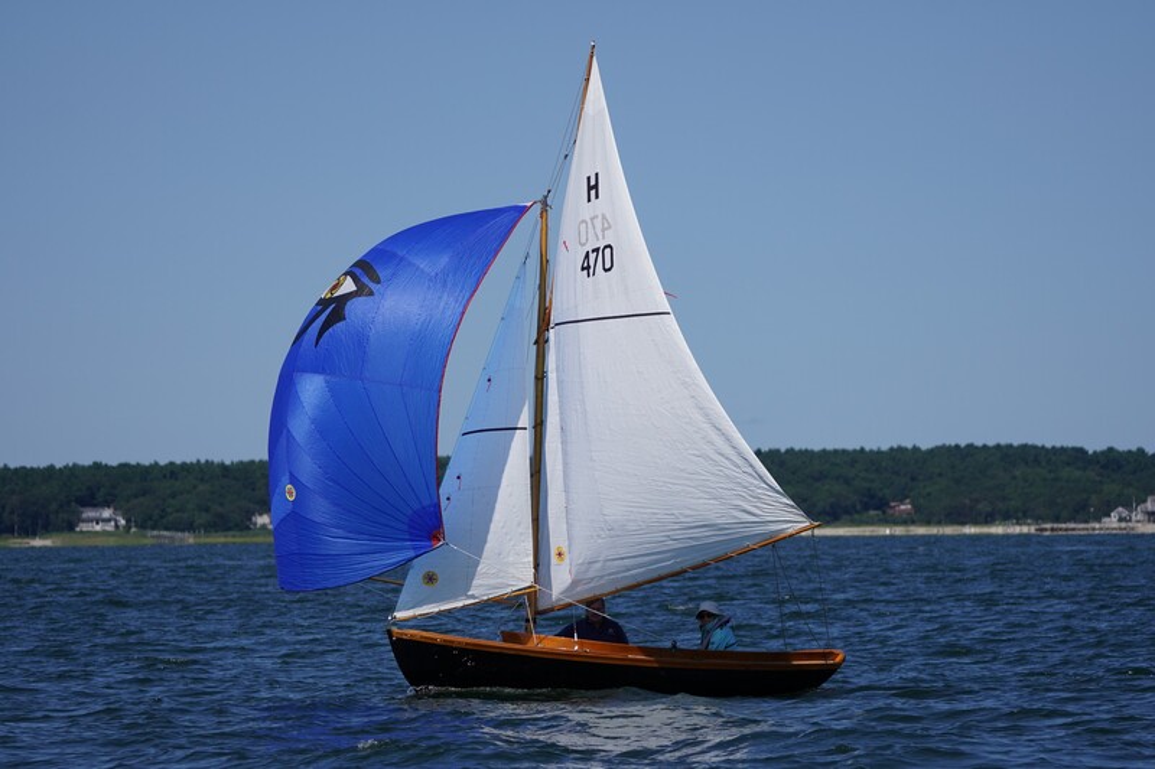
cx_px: 578
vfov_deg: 6.1
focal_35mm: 225
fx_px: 7217
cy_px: 384
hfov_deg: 9.2
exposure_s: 1/1600
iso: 100
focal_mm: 150
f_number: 5
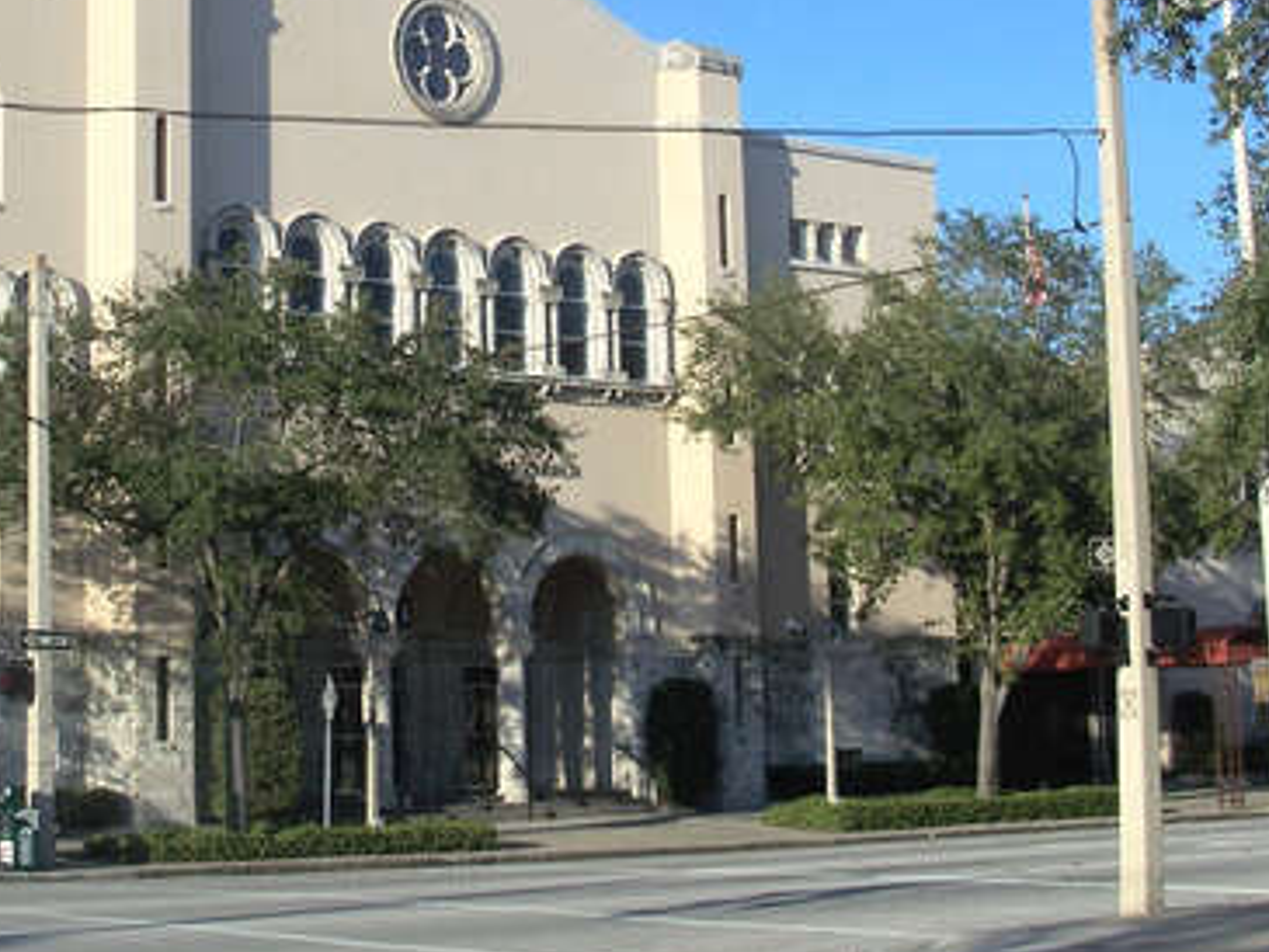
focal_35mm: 81
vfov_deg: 17.9
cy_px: 42
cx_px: 362
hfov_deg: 23.9
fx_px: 2970
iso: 64
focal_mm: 7.8
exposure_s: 1/800
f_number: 4
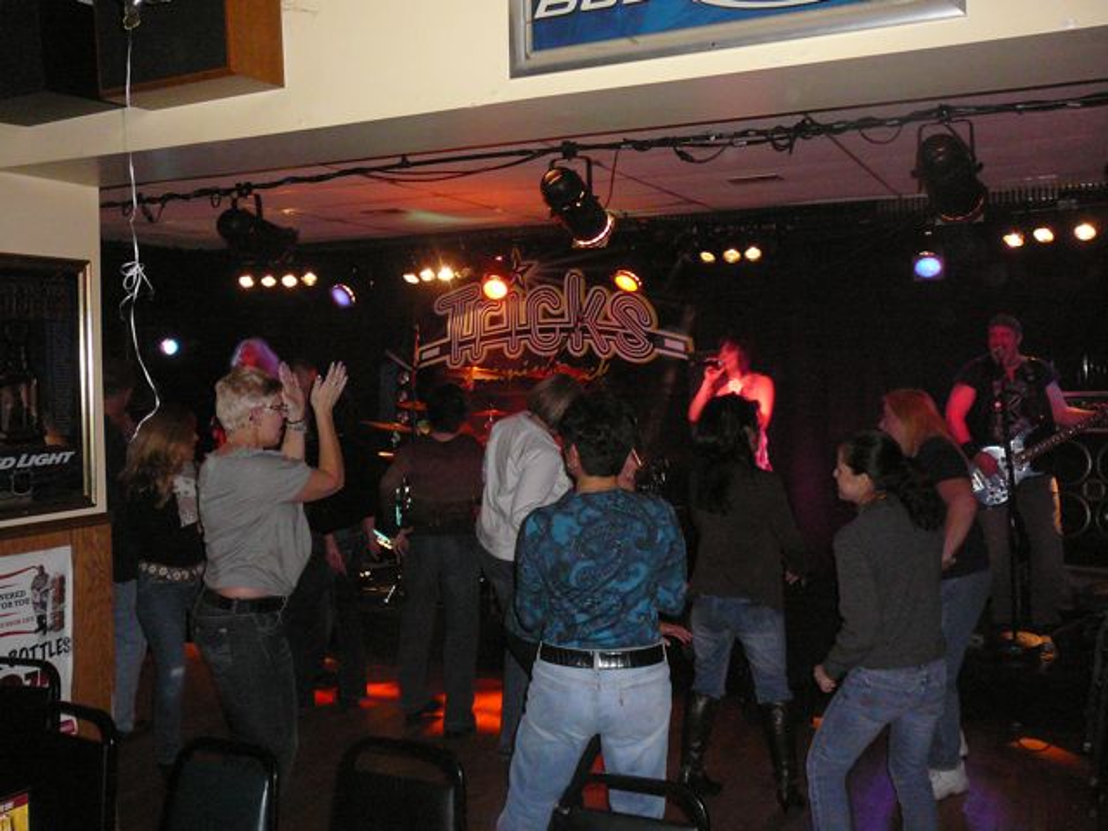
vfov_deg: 40.7
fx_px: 1120
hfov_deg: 52.6
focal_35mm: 35
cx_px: 554
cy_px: 416
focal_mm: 5.2
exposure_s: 1/30
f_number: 2.8
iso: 400
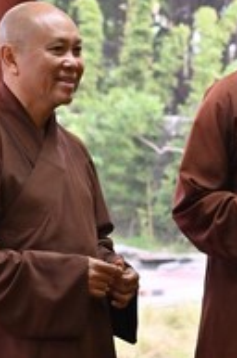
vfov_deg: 9.3
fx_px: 2200
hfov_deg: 6.2
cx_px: 139
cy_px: 185
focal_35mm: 222
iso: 1600
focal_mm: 66
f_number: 5
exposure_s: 1/160
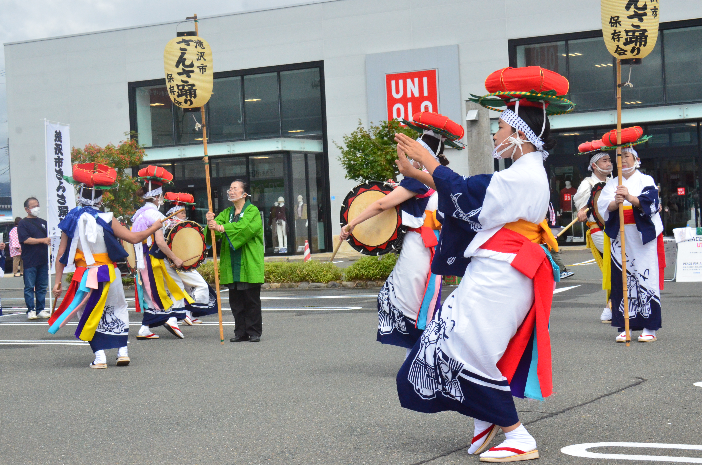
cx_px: 351
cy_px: 232
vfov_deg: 20.5
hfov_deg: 30.6
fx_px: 1284
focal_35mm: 66
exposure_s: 1/2500
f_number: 13
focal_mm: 44
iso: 2500
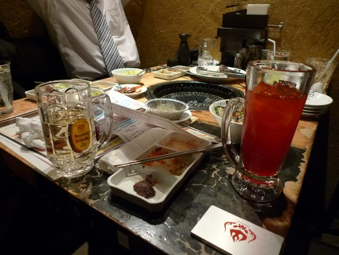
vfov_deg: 56.8
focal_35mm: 24
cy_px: 128
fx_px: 235
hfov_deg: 71.6
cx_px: 170
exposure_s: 1/30
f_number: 2
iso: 400
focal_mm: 5.1
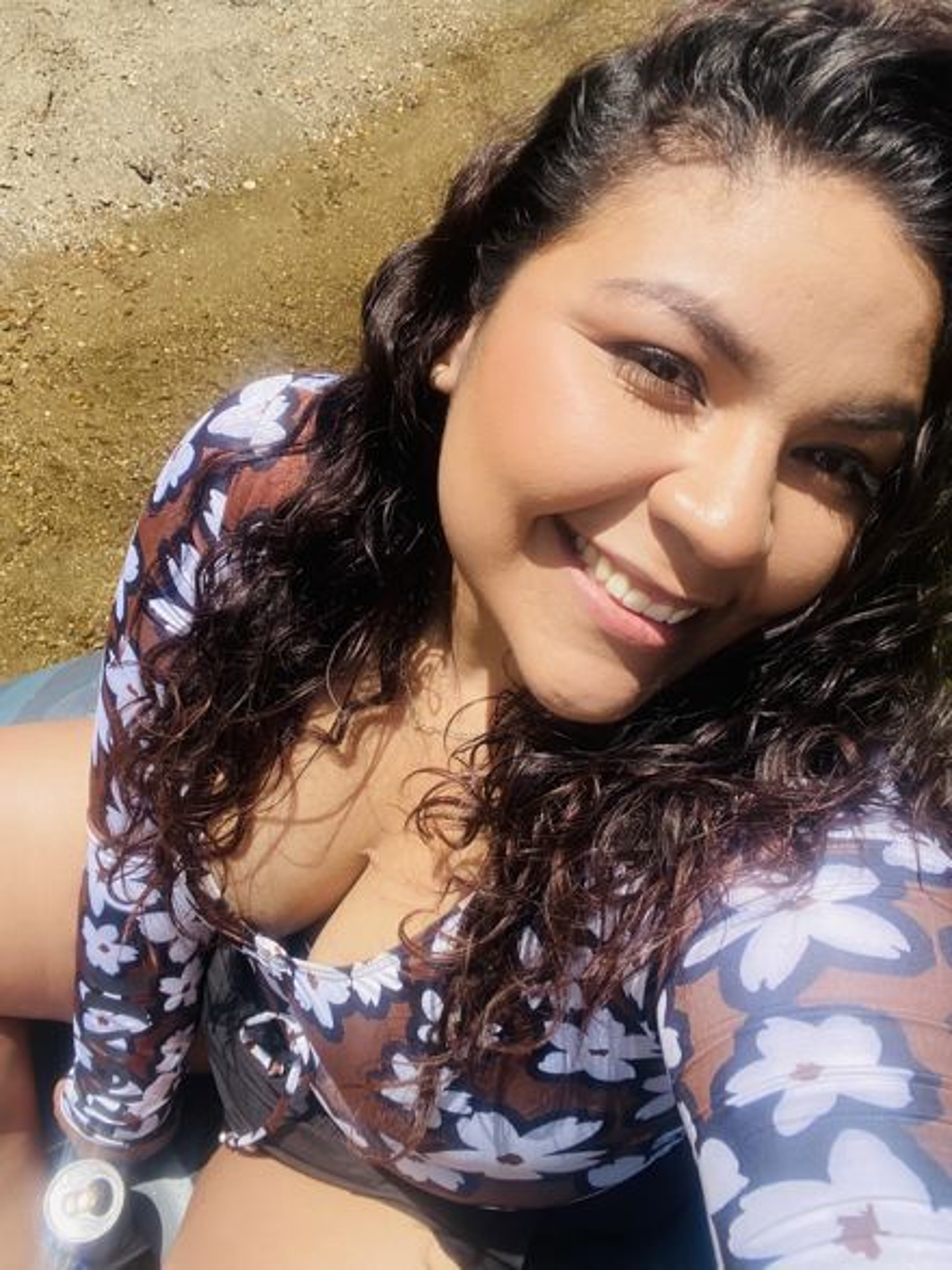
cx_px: 476
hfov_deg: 46.8
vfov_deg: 60.0
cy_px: 635
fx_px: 1100
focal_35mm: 30
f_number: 2.2
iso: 25
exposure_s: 1/1316
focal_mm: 2.71
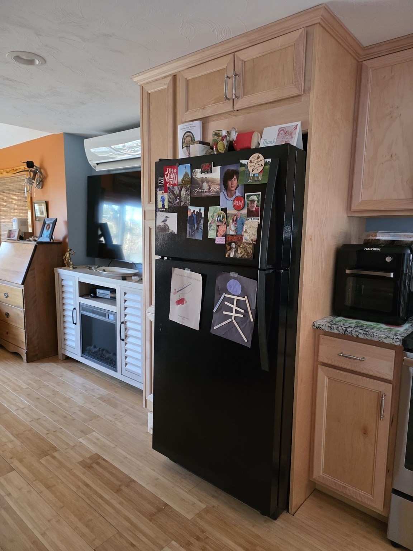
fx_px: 366
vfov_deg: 73.9
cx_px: 206
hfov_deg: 58.9
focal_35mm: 23
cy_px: 276
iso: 1000
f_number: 1.7
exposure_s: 1/120
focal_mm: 6.3
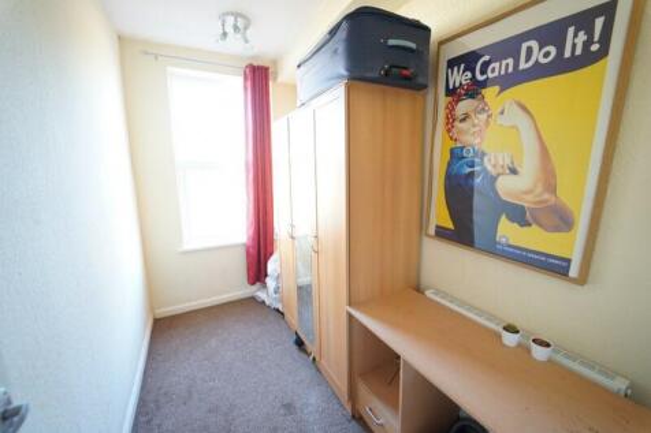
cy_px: 216
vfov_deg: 81.2
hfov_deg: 104.3
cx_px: 326
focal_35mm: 14
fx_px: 253
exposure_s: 1/60
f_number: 2.8
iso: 1250
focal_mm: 14
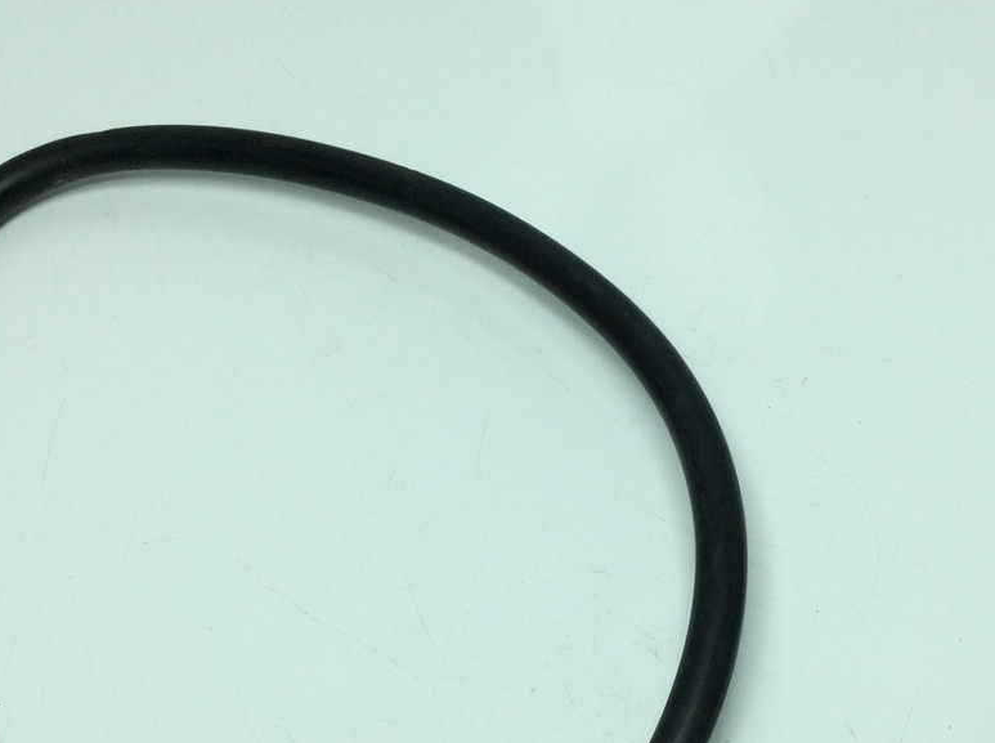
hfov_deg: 36.2
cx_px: 563
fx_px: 1521
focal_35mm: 53
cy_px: 550
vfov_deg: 27.1
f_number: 2.4
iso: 32
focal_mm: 3.3
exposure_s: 1/596
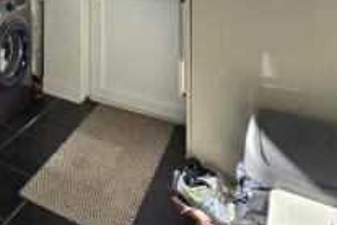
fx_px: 356
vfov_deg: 28.8
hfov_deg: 40.7
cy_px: -64
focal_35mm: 38
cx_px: -35
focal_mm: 2.2
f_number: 2.2
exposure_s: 1/547
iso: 50
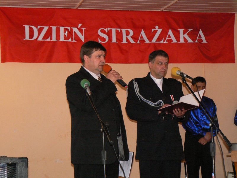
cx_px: 118
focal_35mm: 84
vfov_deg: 17.6
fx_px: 575
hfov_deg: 23.3
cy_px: 89
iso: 250
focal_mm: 14
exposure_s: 1/30
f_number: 3.2
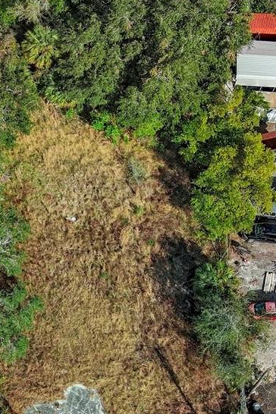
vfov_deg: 23.4
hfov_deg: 15.7
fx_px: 977
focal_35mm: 85
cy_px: 353
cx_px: -18
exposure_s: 1/1400
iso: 100
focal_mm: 10.57
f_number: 2.8
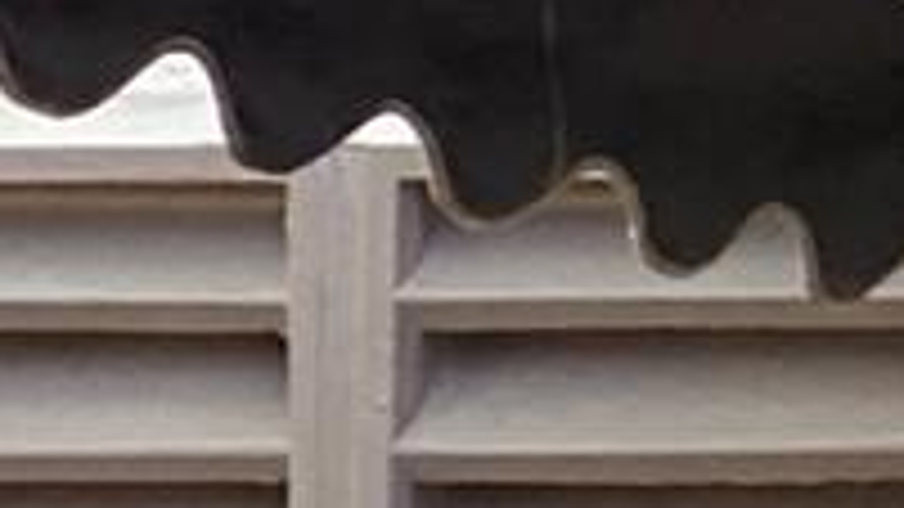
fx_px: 10785
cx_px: 3085
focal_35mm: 450
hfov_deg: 4.5
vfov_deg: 2.7
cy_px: 958
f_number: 2
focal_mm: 6
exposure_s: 1/122
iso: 25
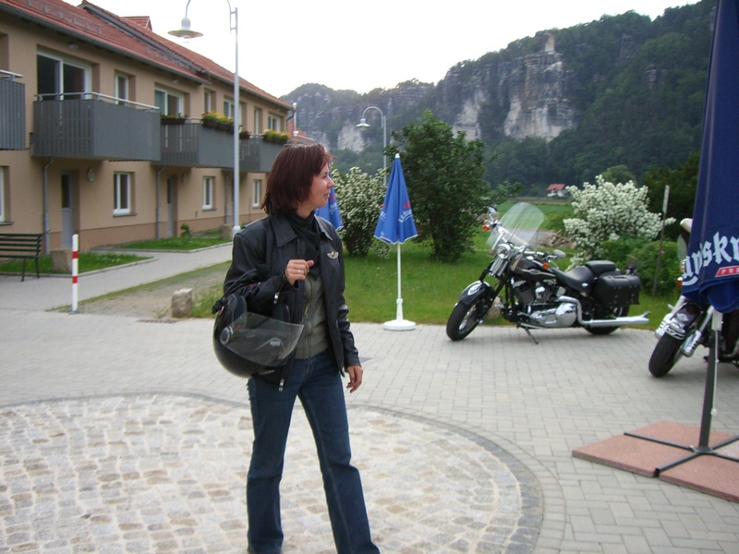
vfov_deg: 37.7
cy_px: 277
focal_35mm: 38
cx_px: 370
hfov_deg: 49.0
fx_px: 811
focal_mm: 6.2
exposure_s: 1/160
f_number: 2.7
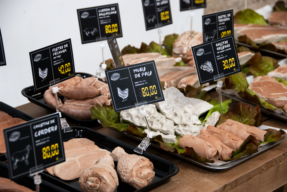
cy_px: 96
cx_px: 144
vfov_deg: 11.5
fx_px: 958
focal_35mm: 120
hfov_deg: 17.0
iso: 400
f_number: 5.3
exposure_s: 1/5
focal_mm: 80
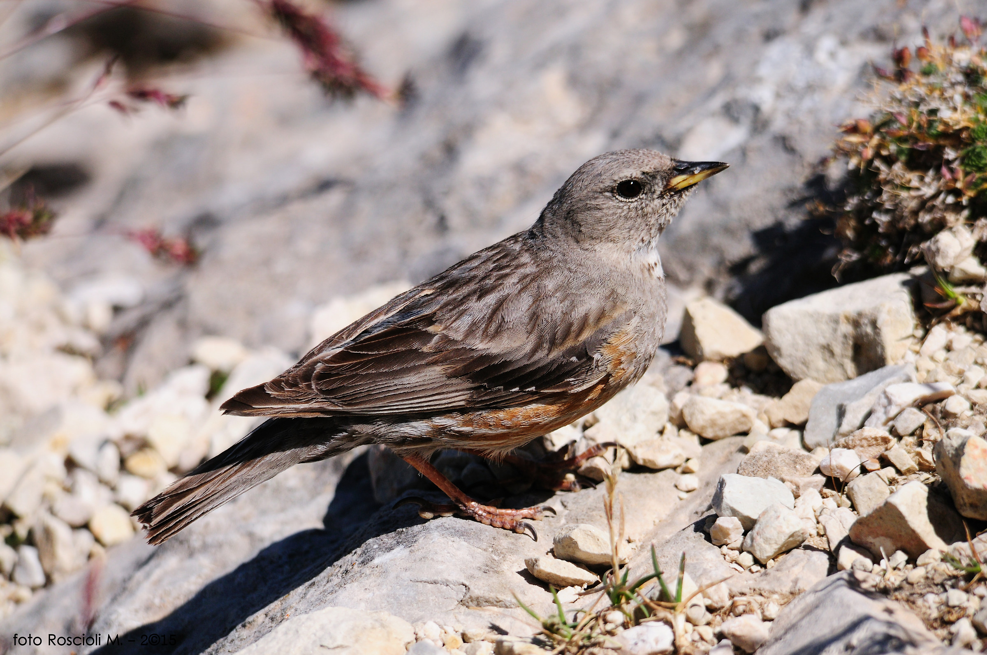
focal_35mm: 750
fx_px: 20537
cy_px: 328
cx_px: 494
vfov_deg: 1.8
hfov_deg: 2.8
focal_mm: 500
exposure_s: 1/1250
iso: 200
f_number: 8
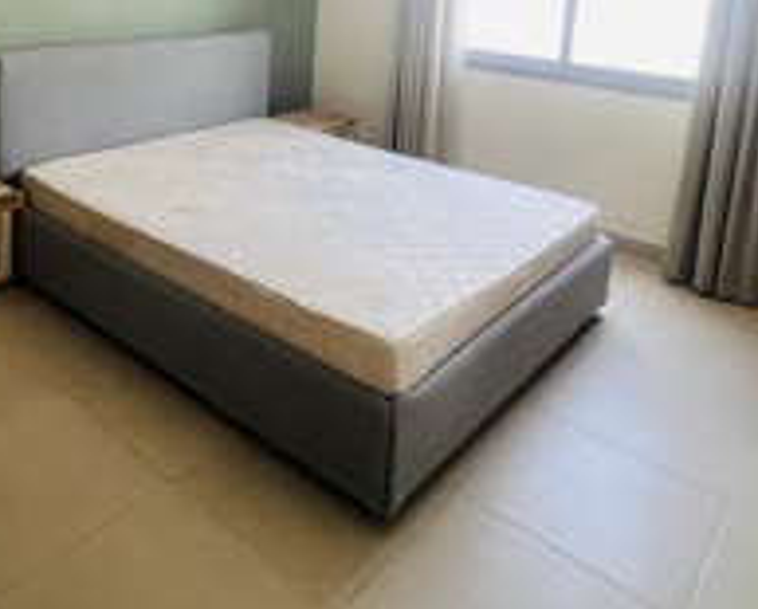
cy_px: 37
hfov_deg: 56.5
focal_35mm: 30
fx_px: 674
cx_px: 214
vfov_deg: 43.5
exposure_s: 1/99
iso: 160
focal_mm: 1.57
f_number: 1.8
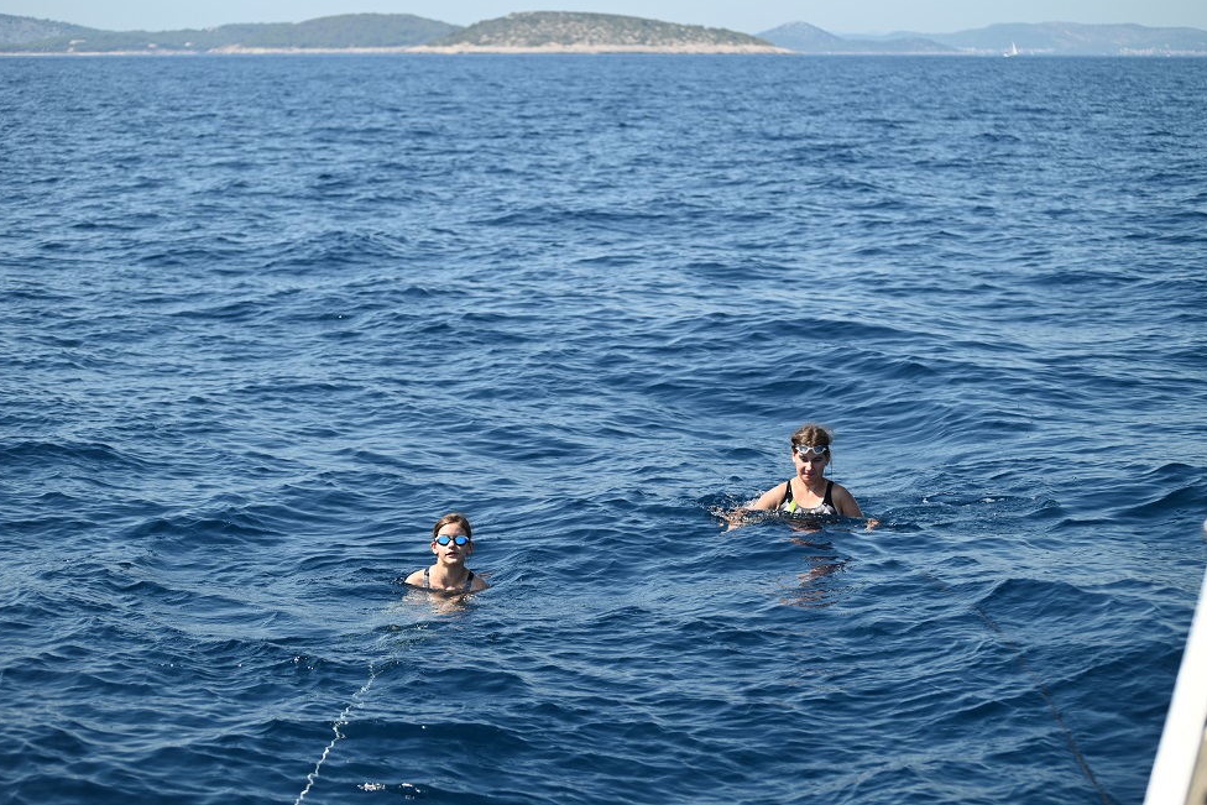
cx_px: 602
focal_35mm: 84
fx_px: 2817
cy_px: 395
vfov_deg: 16.3
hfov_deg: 24.2
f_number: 4.5
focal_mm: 82
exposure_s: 1/640
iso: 100
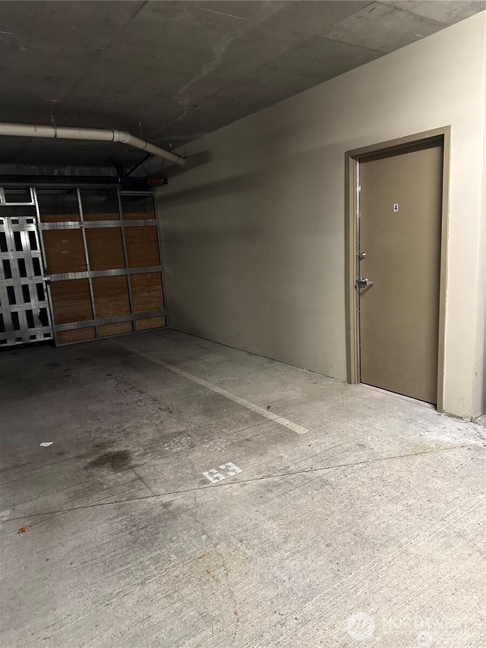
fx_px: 449
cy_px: 324
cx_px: 243
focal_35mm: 24
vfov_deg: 71.6
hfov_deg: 56.8
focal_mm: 6.76
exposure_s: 1/40
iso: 1000
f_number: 1.78
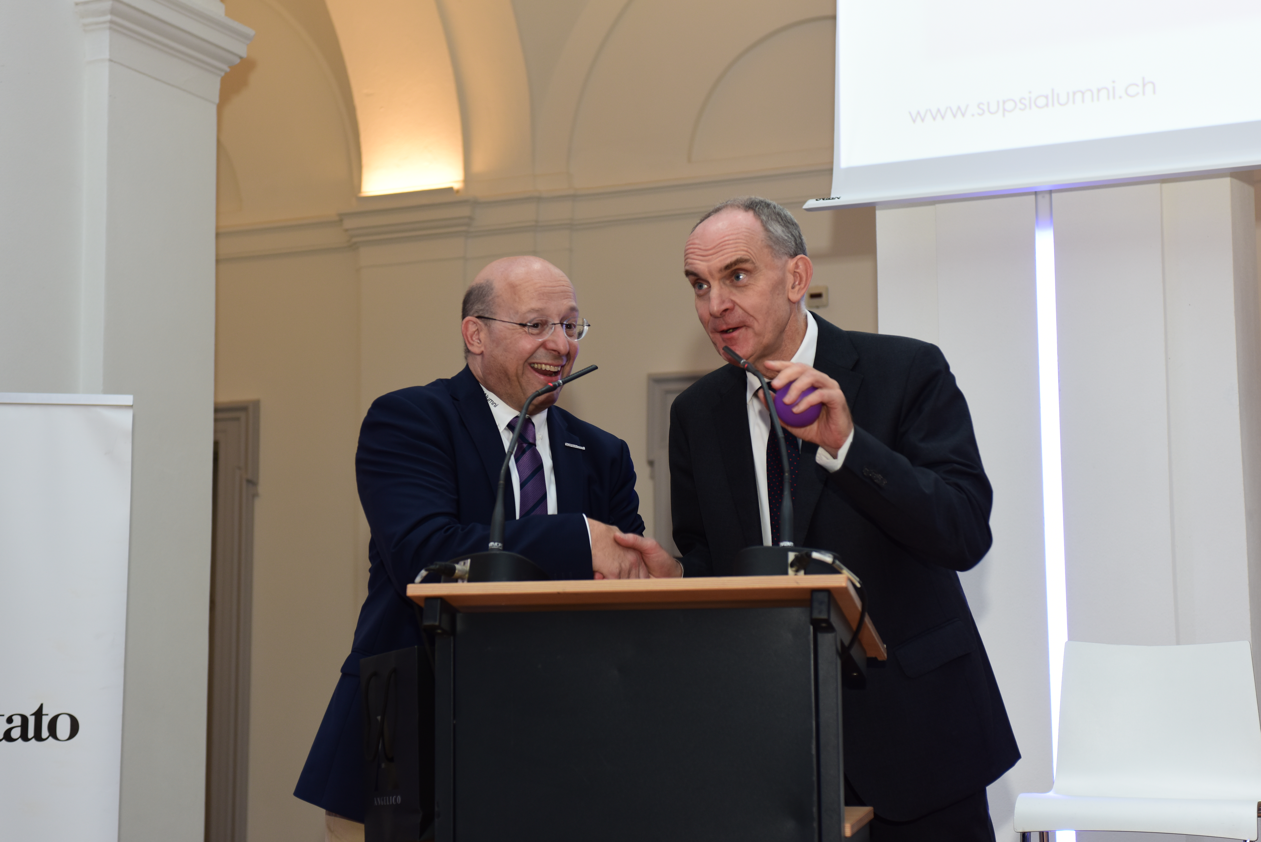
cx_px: 630
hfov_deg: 35.6
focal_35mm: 56
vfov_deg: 24.2
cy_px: 421
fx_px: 1962
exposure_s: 1/60
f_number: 4
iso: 500
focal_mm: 56
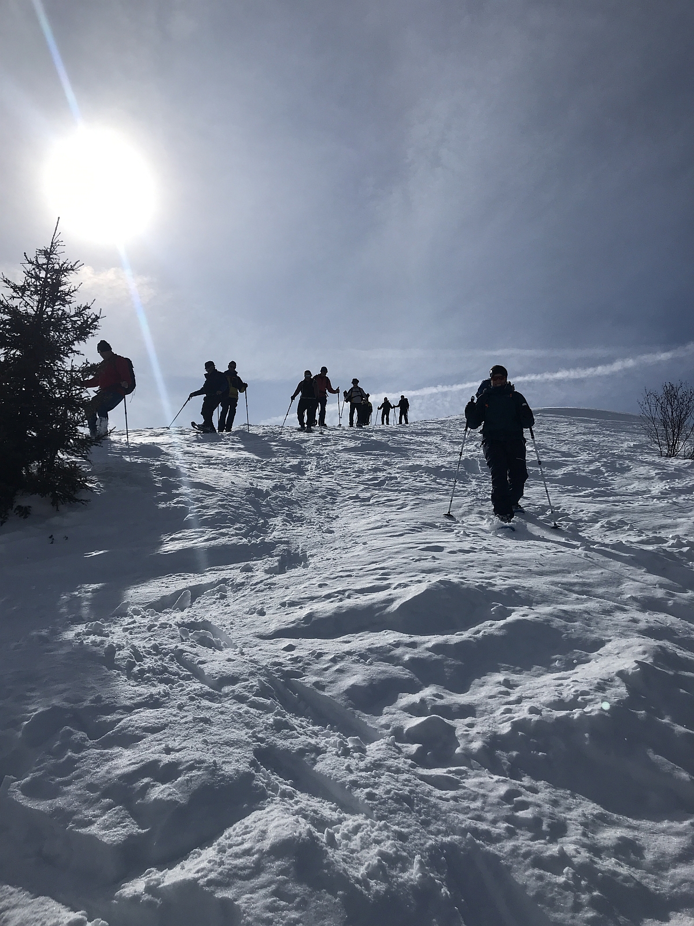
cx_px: 347
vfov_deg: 63.4
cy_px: 463
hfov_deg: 49.7
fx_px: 748
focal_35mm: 28
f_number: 1.8
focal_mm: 3.99
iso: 20
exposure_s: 1/13699
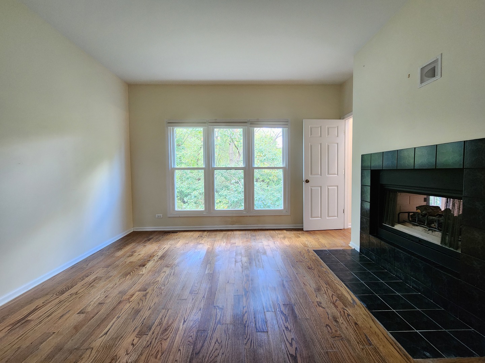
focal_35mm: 13
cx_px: 242
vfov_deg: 89.9
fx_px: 182
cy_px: 182
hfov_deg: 106.2
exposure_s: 1/30
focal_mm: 2.2
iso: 400
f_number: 2.2
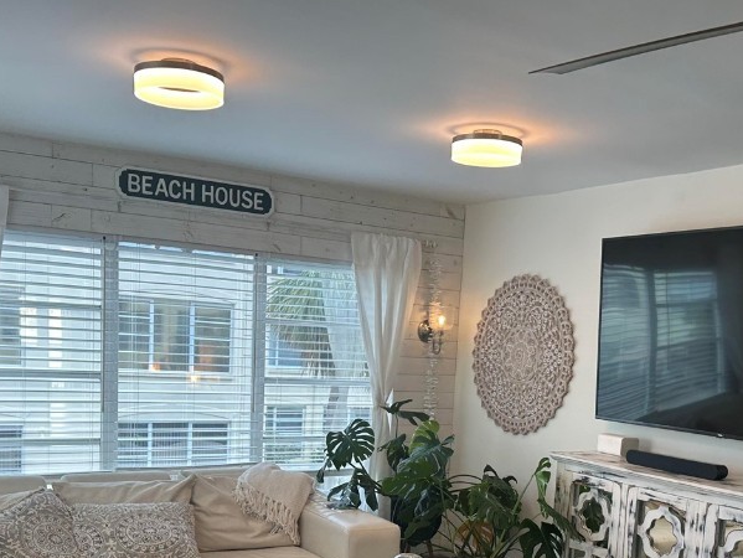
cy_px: 446
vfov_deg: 34.1
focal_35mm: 41
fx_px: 881
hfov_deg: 45.6
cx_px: 429
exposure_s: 1/120
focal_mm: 6.86
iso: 64
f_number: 1.78
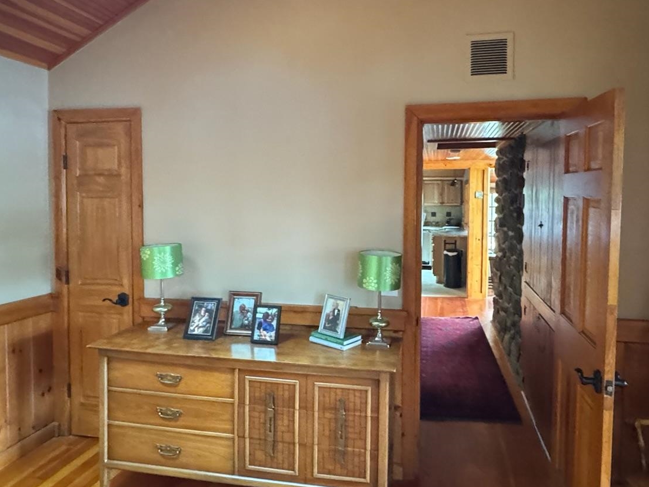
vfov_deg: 52.9
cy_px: 213
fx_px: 487
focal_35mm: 26
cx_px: 347
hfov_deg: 67.2
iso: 1250
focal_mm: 2.22
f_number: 2.2
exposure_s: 1/46
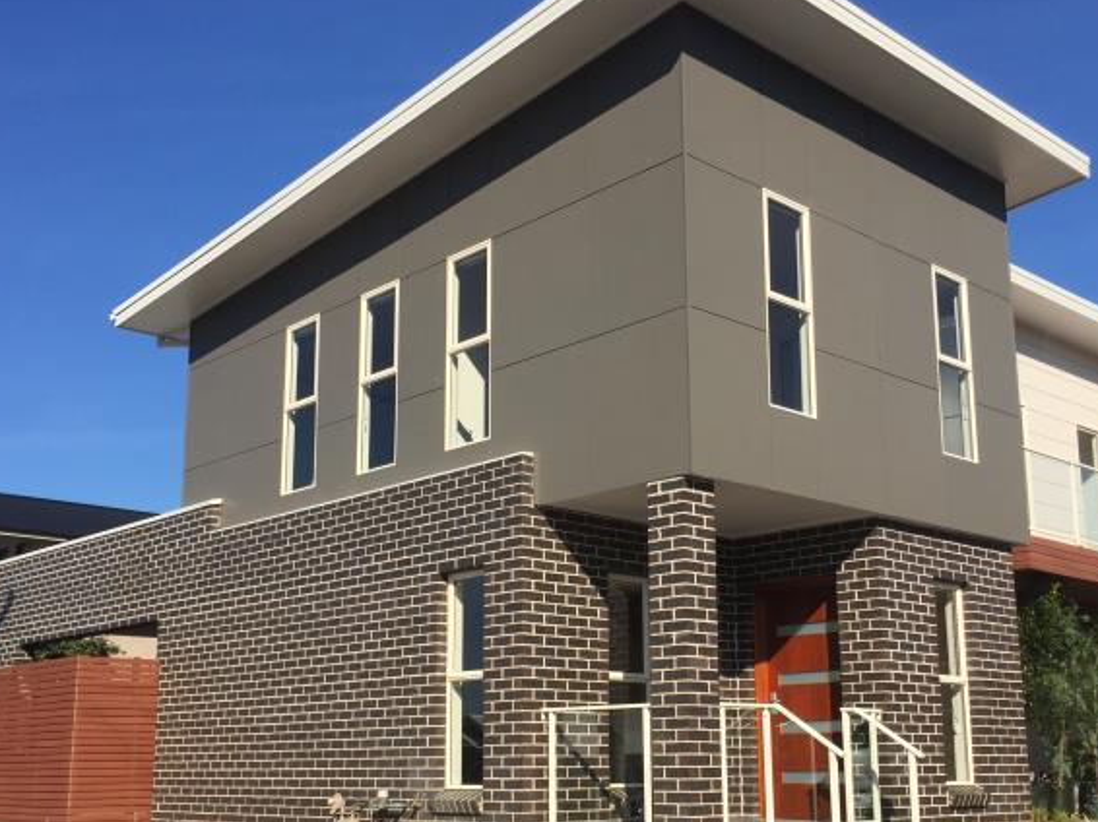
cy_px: 506
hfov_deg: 45.8
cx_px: 568
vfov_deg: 35.0
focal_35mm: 41
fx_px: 1300
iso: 32
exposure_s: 1/2475
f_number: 2.2
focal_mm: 4.15
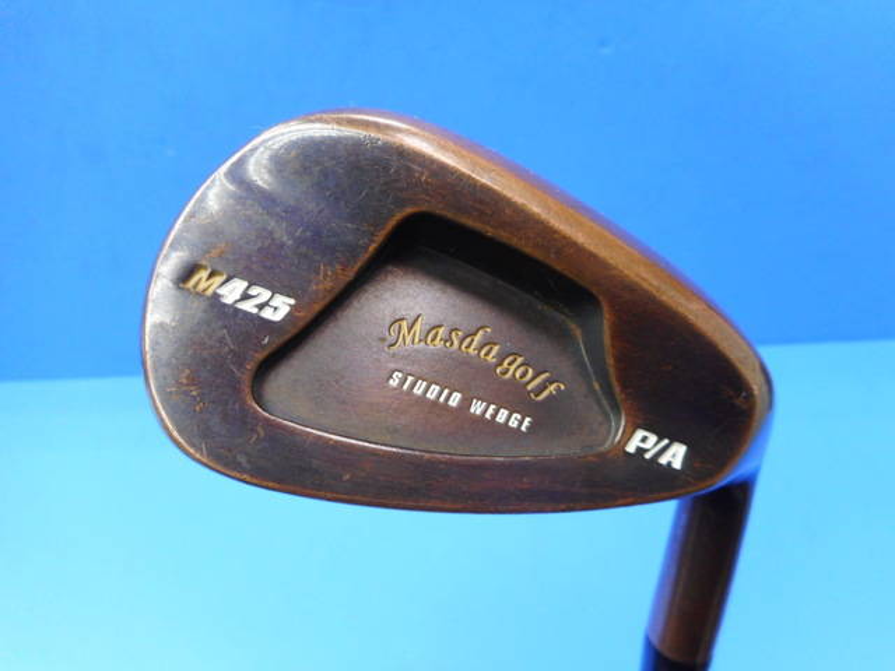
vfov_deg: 54.9
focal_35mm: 25
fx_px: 646
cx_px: 448
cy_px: 336
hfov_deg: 69.4
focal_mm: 4.5
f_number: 3.7
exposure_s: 1/30
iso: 200
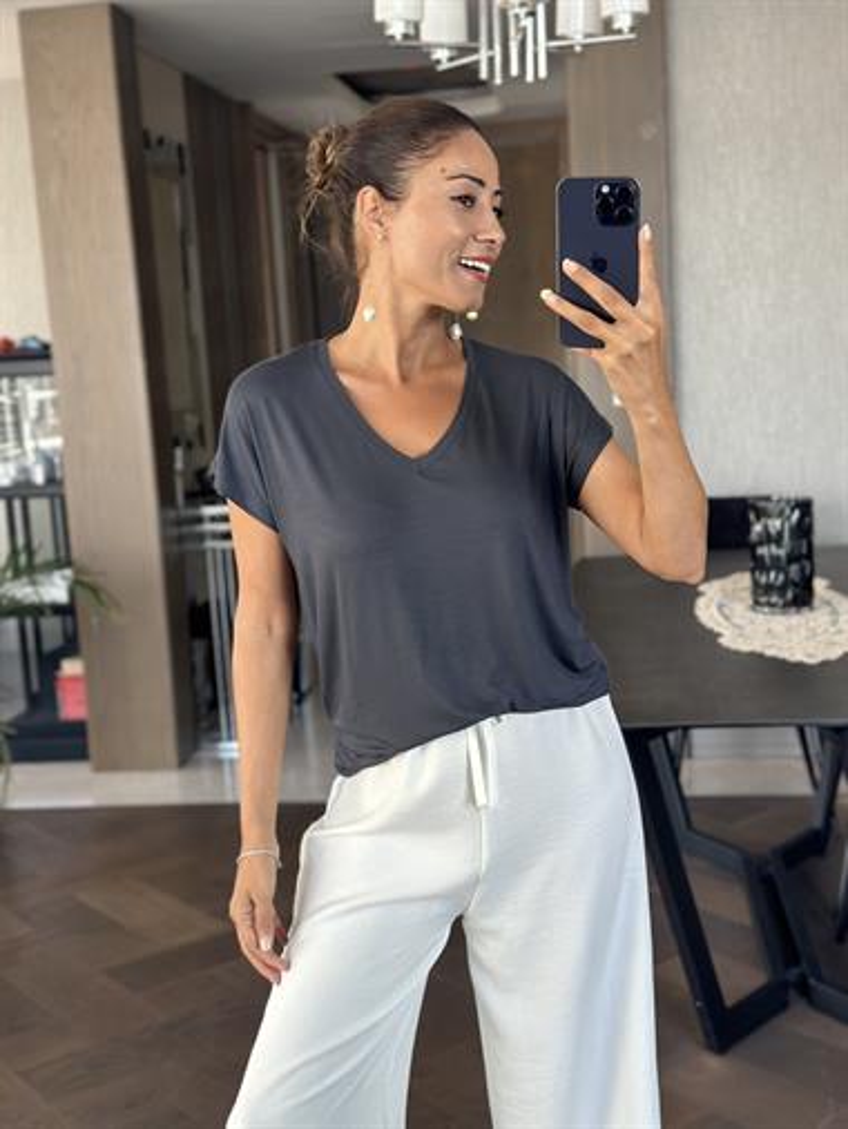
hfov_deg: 30.3
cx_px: 424
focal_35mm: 48
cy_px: 564
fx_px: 1567
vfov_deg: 39.6
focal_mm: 6.86
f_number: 1.78
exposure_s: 1/86
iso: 100
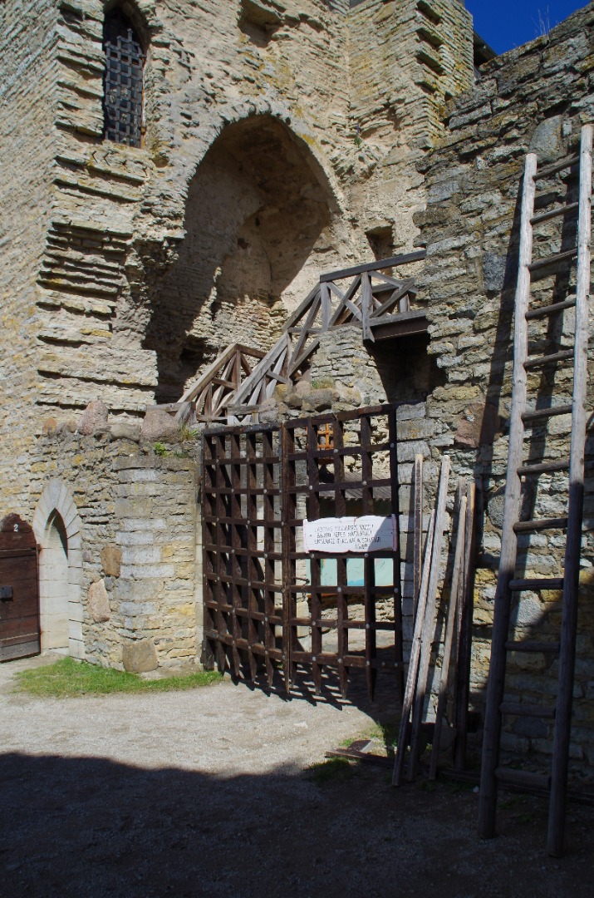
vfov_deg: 53.2
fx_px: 895
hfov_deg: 36.7
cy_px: 449
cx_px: 297
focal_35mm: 36
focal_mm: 24
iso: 100
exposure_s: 1/160
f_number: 11
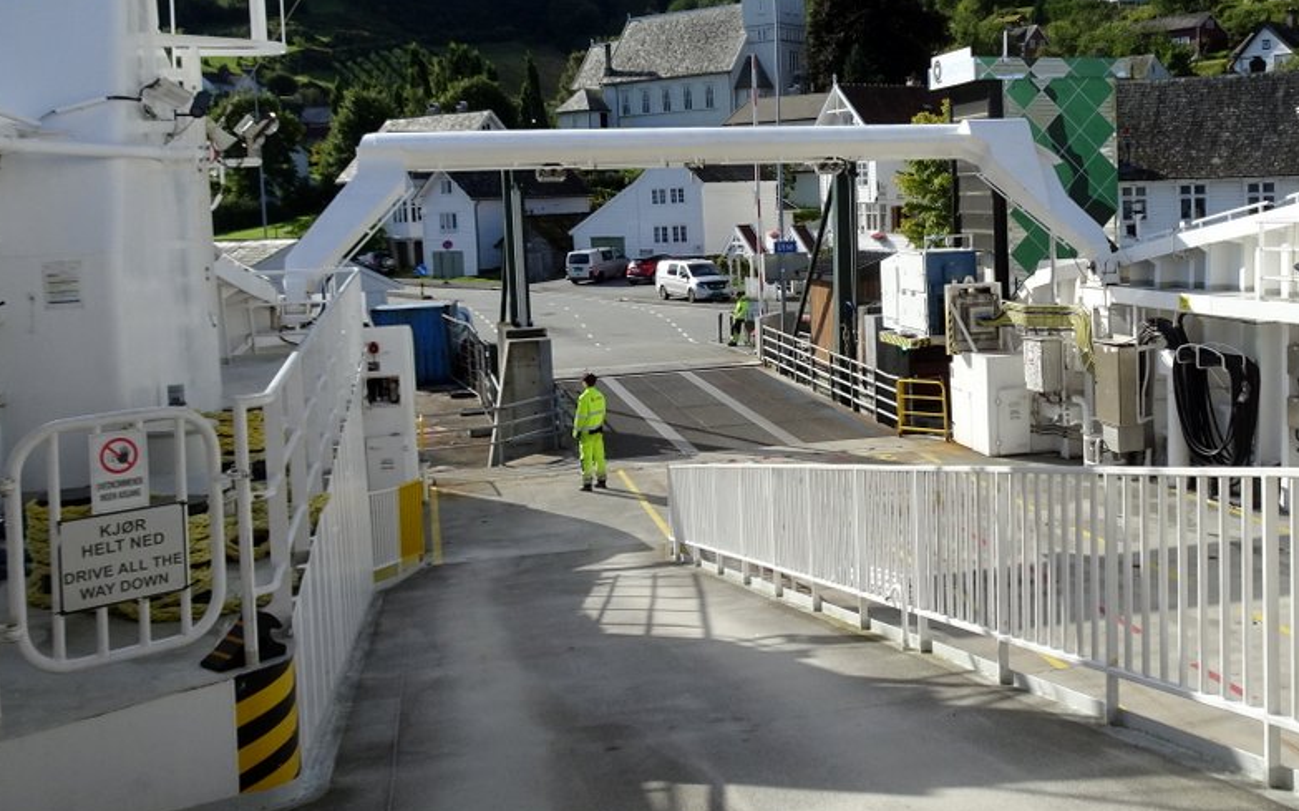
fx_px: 1380
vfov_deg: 32.5
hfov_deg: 49.6
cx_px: 851
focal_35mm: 39
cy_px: 279
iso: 80
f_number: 3.5
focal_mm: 4.1
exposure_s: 1/1000
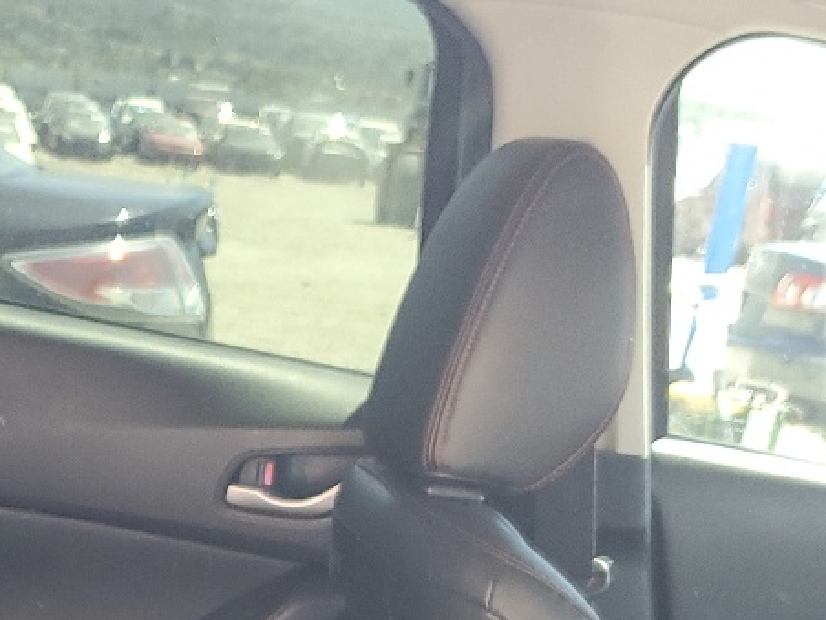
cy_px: 980
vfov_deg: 14.7
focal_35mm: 92
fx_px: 2195
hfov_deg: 20.6
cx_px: -4
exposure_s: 1/120
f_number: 1.5
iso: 85
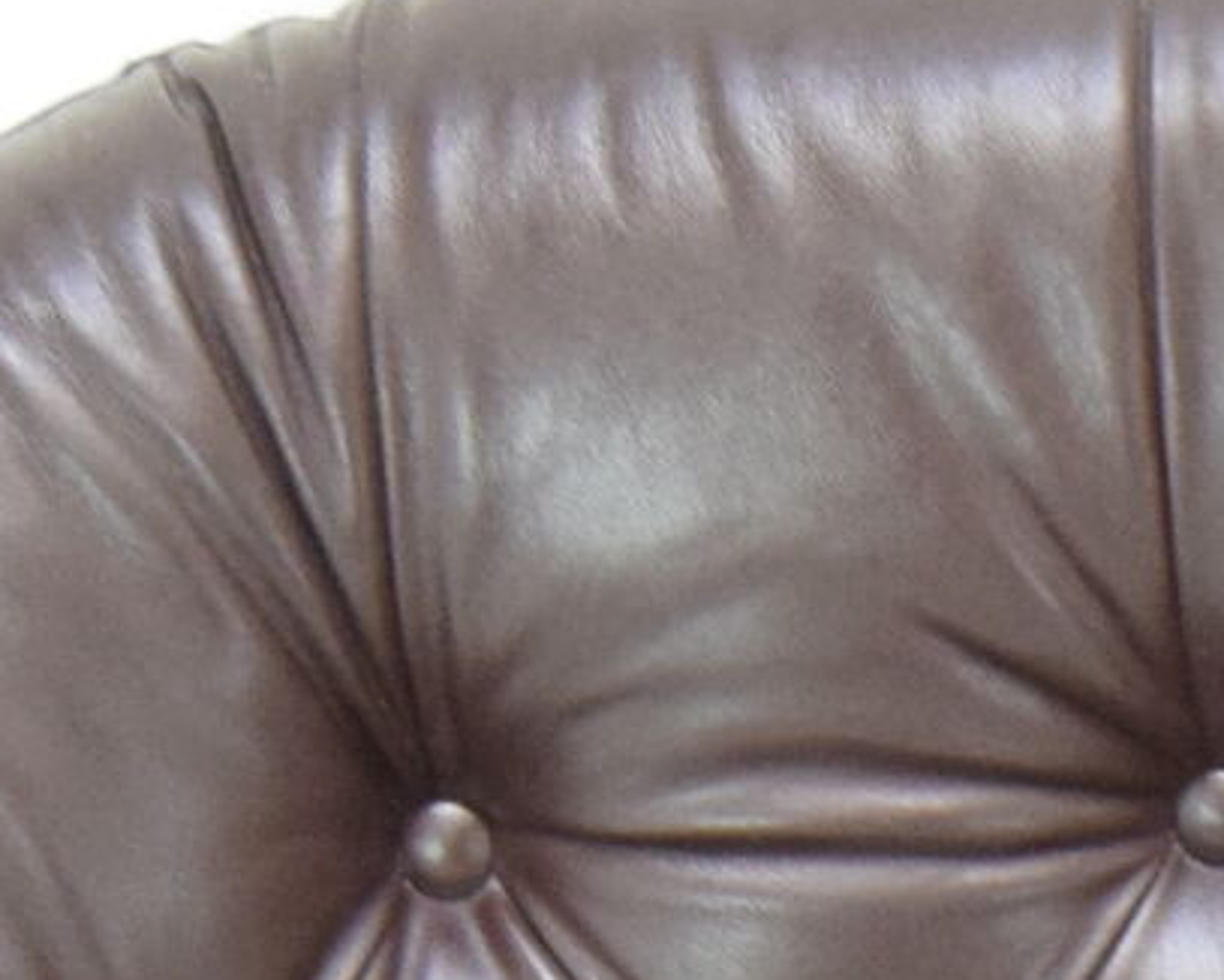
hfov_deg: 6.5
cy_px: 2483
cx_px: 2454
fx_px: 10510
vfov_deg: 5.2
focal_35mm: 290
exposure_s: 1/100
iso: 1600
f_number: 5
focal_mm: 28
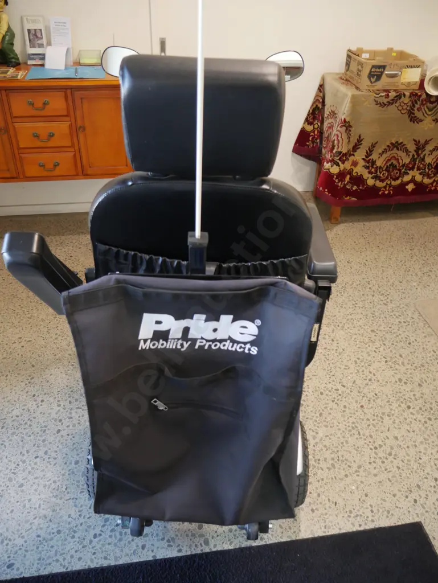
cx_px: 219
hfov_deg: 49.8
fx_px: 472
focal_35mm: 28
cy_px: 292
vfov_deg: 63.4
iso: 1600
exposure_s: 1/60
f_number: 3.5
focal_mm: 14
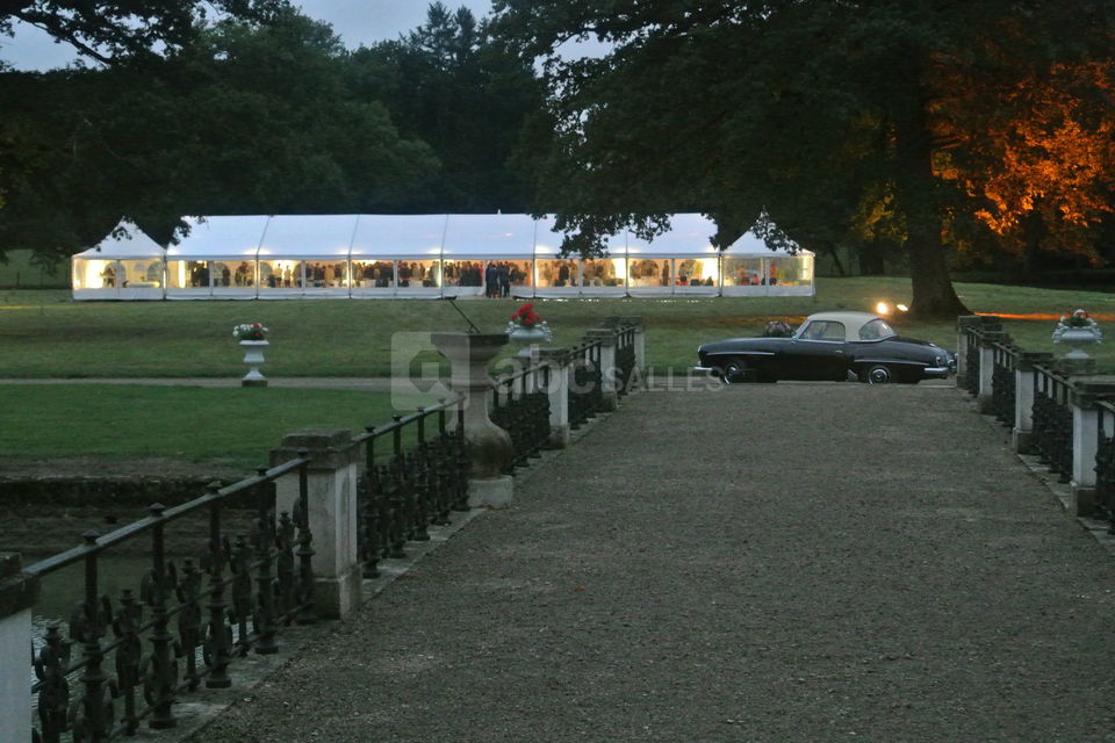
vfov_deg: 16.9
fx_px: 2509
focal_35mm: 81
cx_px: 558
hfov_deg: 25.1
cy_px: 372
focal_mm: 30
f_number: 5.6
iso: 3200
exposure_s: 1/60
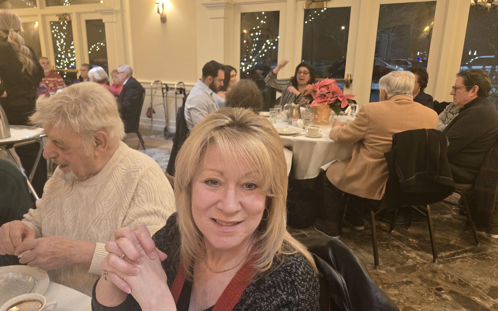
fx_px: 380
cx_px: 236
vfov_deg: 44.5
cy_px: 153
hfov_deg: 66.4
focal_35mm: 28
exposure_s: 1/120
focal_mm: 5.4
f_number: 1.8
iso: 640
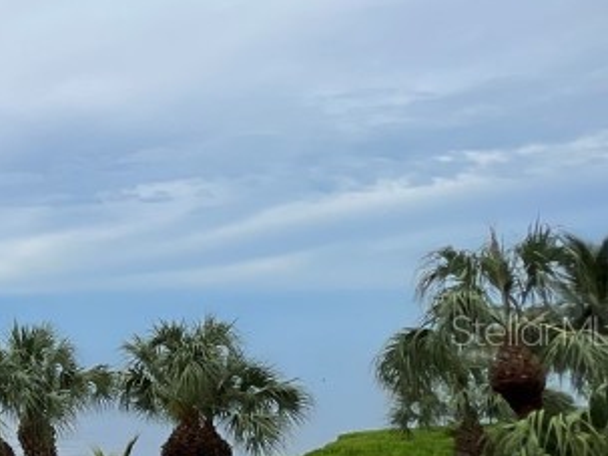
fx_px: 773
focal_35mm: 44
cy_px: 329
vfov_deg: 32.4
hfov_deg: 25.6
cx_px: -387
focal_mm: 1.57
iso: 32
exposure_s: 1/3311
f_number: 1.8
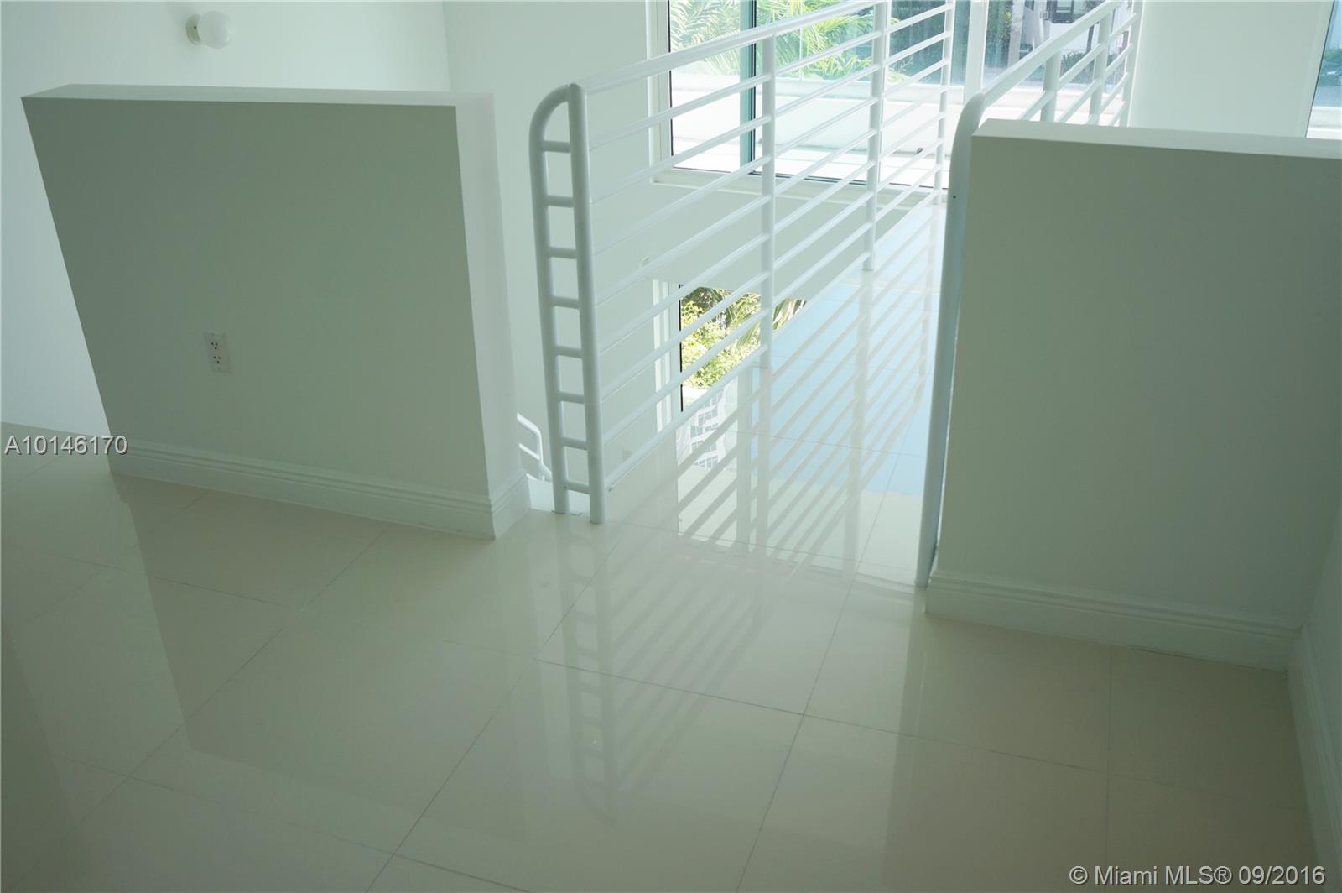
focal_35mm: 30
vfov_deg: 43.5
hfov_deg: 62.0
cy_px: 446
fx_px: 1117
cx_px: 671
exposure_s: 1/200
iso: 100
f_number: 5
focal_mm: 20
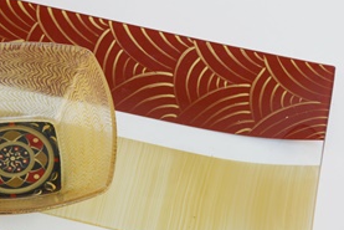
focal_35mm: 91
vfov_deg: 15.0
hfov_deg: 22.2
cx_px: 91
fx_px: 870
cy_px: 147
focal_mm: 28
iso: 200
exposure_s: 1/160
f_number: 6.3
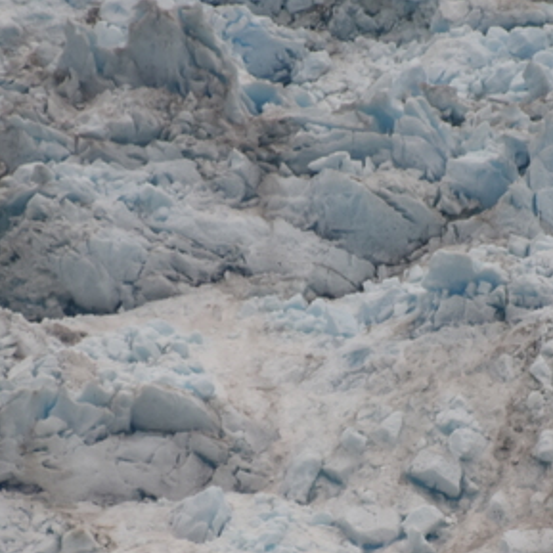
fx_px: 20424
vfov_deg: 1.6
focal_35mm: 1130
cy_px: 465
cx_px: 365
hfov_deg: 1.6
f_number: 5.6
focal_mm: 300
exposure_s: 1/640
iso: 720
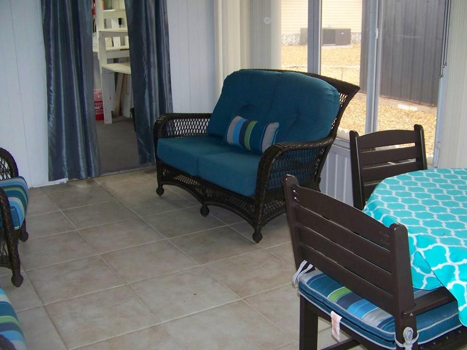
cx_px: 239
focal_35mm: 41
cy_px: 186
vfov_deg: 35.1
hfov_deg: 45.8
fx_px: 553
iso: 200
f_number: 2.8
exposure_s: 1/30
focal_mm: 5.85
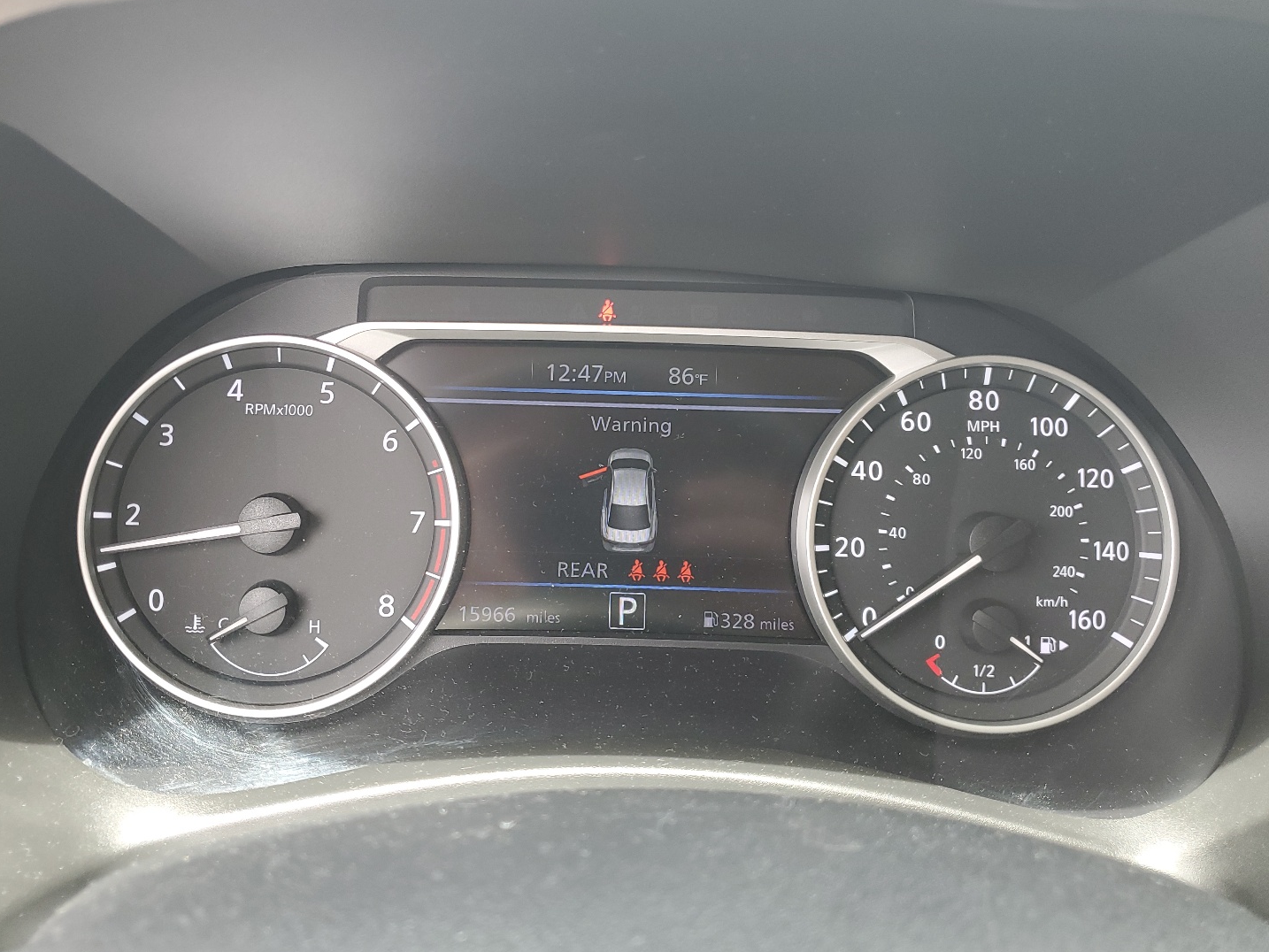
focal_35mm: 29
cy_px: 438
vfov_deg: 48.2
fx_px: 1063
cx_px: 576
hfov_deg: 61.5
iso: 58
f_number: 1.5
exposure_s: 1/120
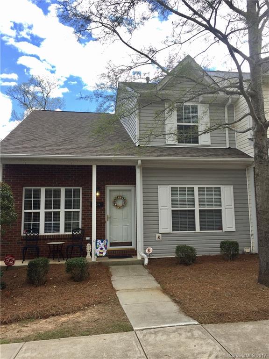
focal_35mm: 29
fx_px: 300
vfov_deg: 61.7
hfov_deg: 48.2
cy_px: 180
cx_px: 134
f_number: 2.2
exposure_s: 1/732
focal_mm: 4.15
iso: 32
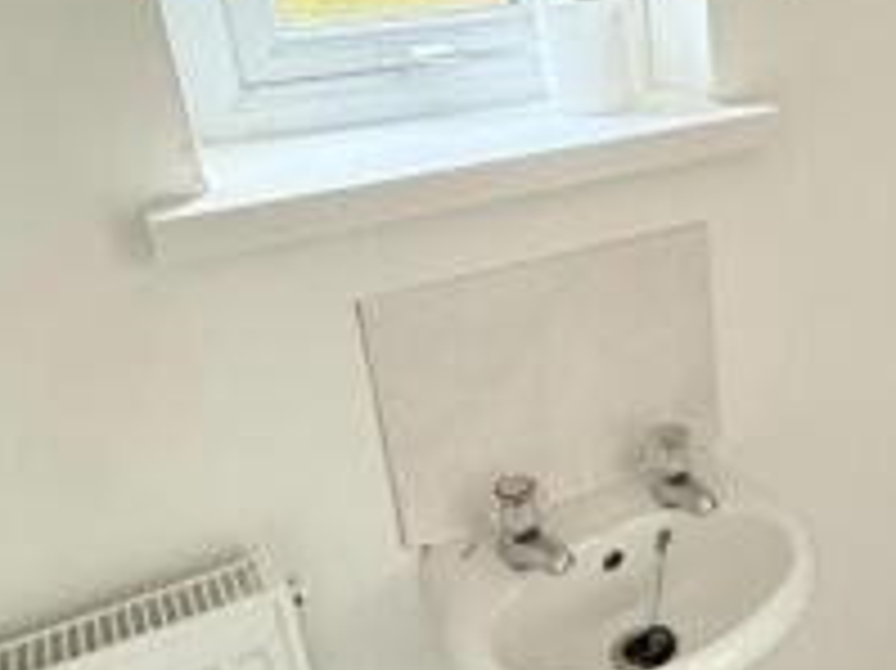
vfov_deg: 35.0
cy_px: 268
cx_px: 867
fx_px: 1061
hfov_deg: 40.8
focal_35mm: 41
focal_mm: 2.22
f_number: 2.2
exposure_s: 1/60
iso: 400
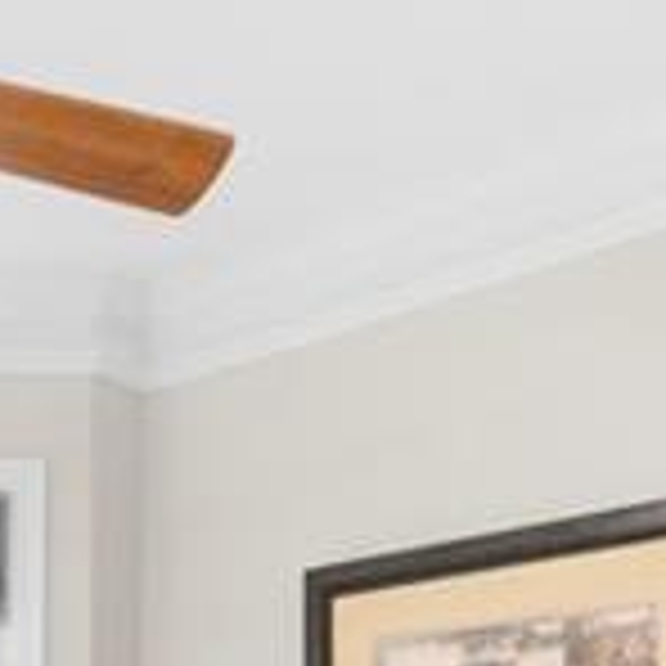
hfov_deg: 20.5
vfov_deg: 18.5
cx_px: 18
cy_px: 1019
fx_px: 1785
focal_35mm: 82
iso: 500
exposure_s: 1/15
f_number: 7.1
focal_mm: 14
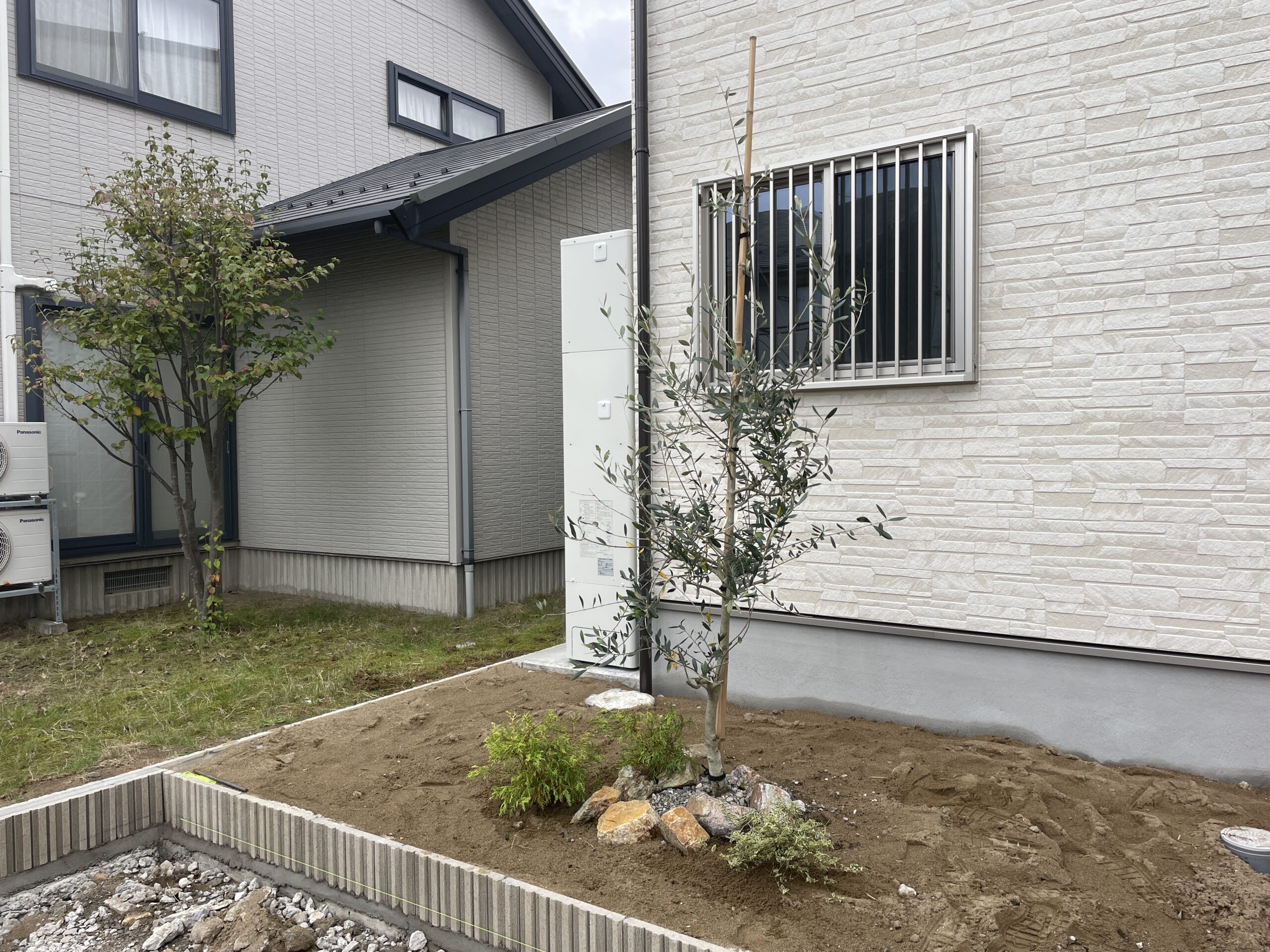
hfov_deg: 67.3
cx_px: 635
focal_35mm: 26
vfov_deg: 53.1
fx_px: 954
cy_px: 476
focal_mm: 4.2
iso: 32
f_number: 1.6
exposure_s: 1/124
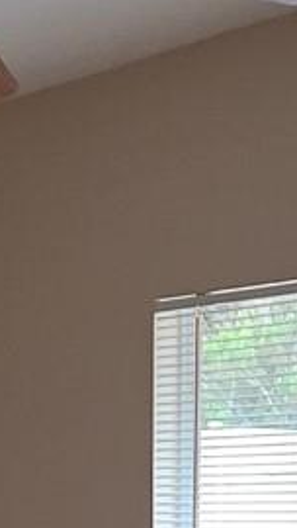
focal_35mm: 84
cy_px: 857
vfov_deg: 20.5
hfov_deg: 13.9
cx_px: -74
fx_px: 1175
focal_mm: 2.2
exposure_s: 1/60
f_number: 1.9
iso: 250
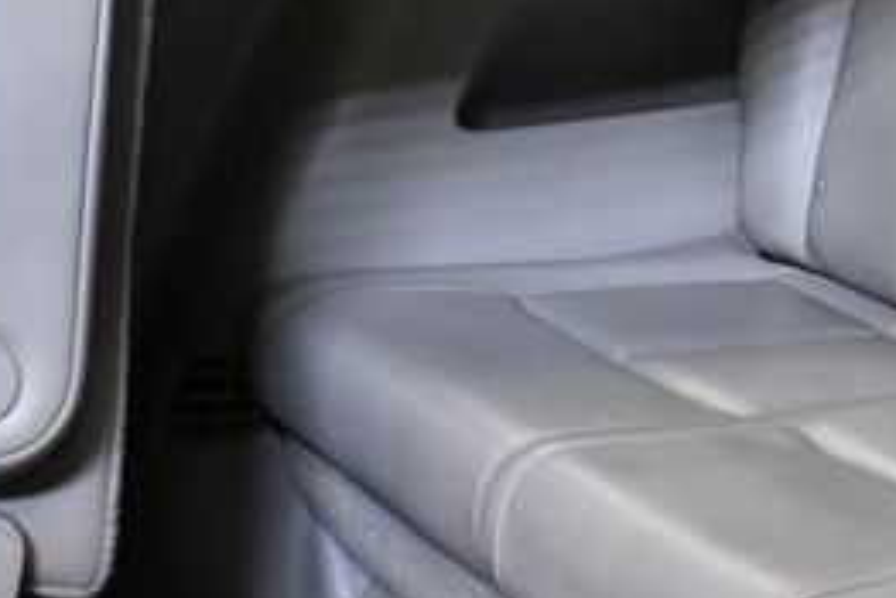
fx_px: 2191
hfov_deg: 23.1
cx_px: 554
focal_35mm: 88
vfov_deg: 15.5
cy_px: 147
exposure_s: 1/125
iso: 3200
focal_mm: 18
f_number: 3.5
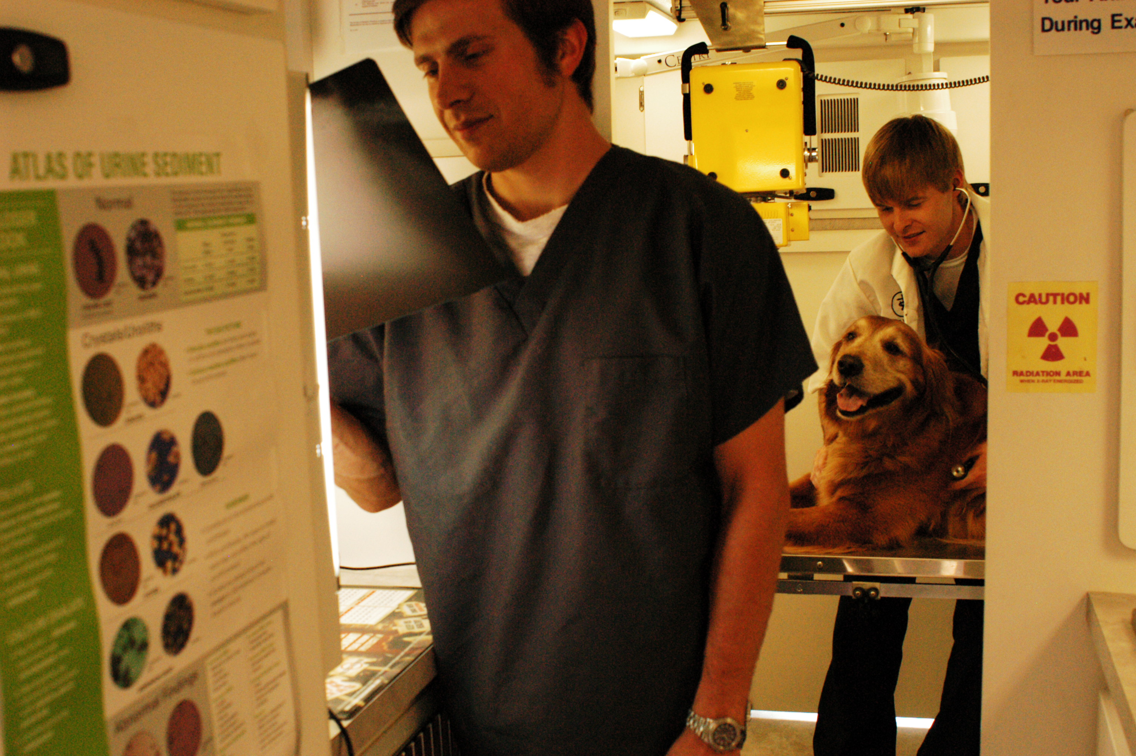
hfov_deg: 46.4
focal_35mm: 42
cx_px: 568
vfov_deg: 31.8
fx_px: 1324
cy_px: 378
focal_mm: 28
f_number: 6.3
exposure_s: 1/160
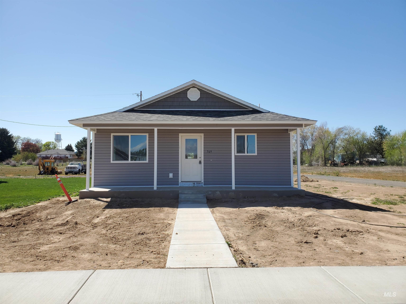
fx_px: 305
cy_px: 152
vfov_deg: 53.1
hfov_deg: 67.3
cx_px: 203
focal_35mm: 26
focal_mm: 4.3
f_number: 2.4
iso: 50
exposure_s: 1/1206
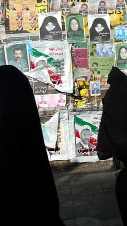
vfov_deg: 42.9
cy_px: 114
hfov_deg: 24.4
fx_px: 287
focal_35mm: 48
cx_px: 107
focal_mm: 20
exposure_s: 1/800
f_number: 8
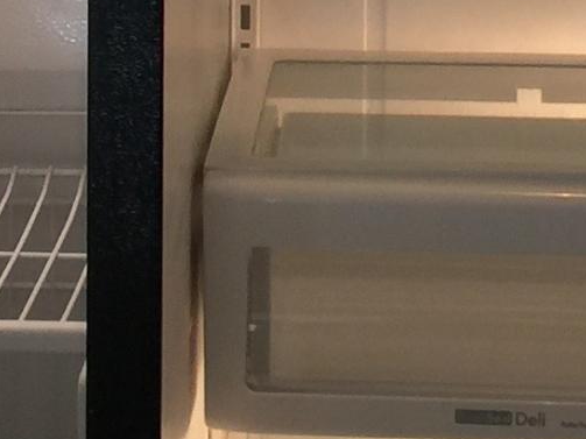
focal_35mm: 173
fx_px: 2928
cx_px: 326
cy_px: -199
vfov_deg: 8.4
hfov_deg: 11.4
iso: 32
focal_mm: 4.15
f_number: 2.2
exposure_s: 1/15
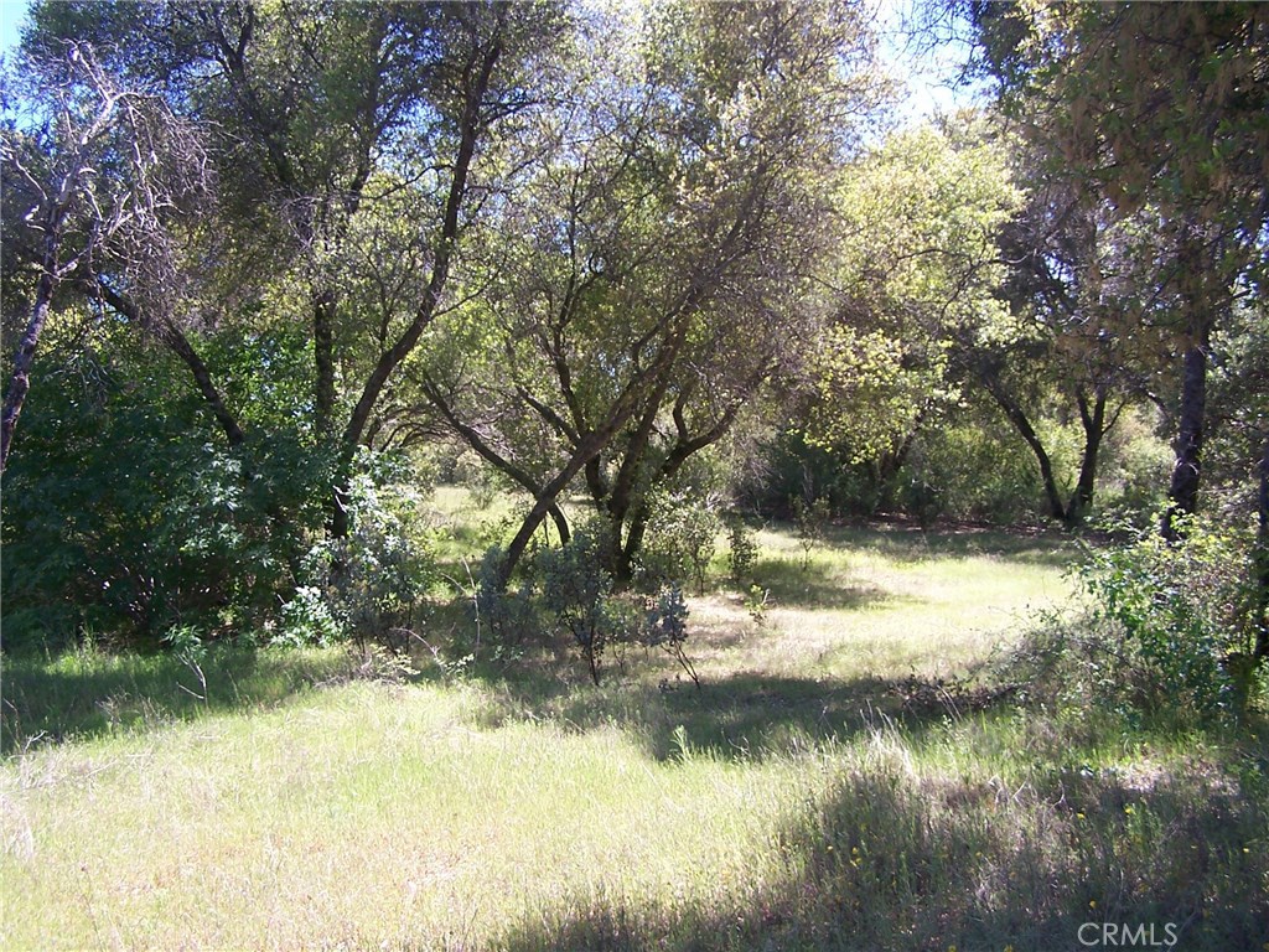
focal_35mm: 38
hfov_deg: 49.0
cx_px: 634
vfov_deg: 37.7
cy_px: 476
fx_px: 1393
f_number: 2.8
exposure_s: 1/250
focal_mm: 6.3
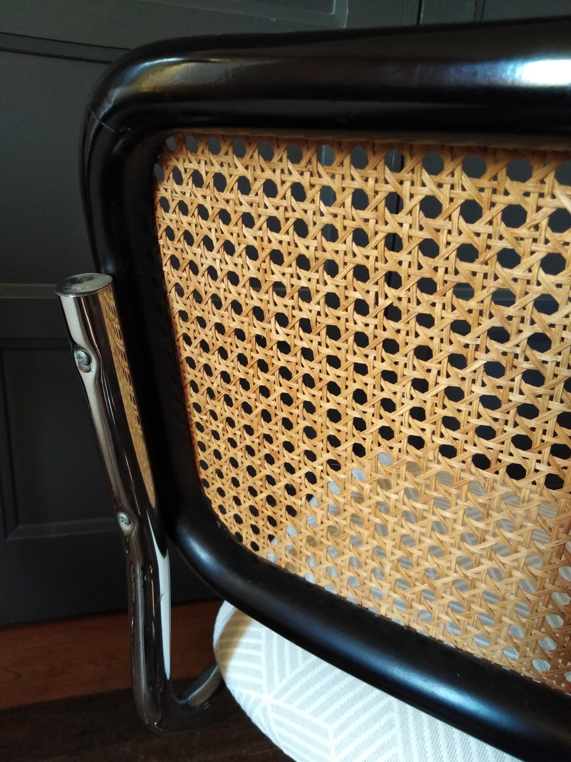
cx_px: 286
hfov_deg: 54.9
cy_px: 381
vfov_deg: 69.4
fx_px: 550
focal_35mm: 25
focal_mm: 3.46
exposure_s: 1/30
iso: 428
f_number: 2.2
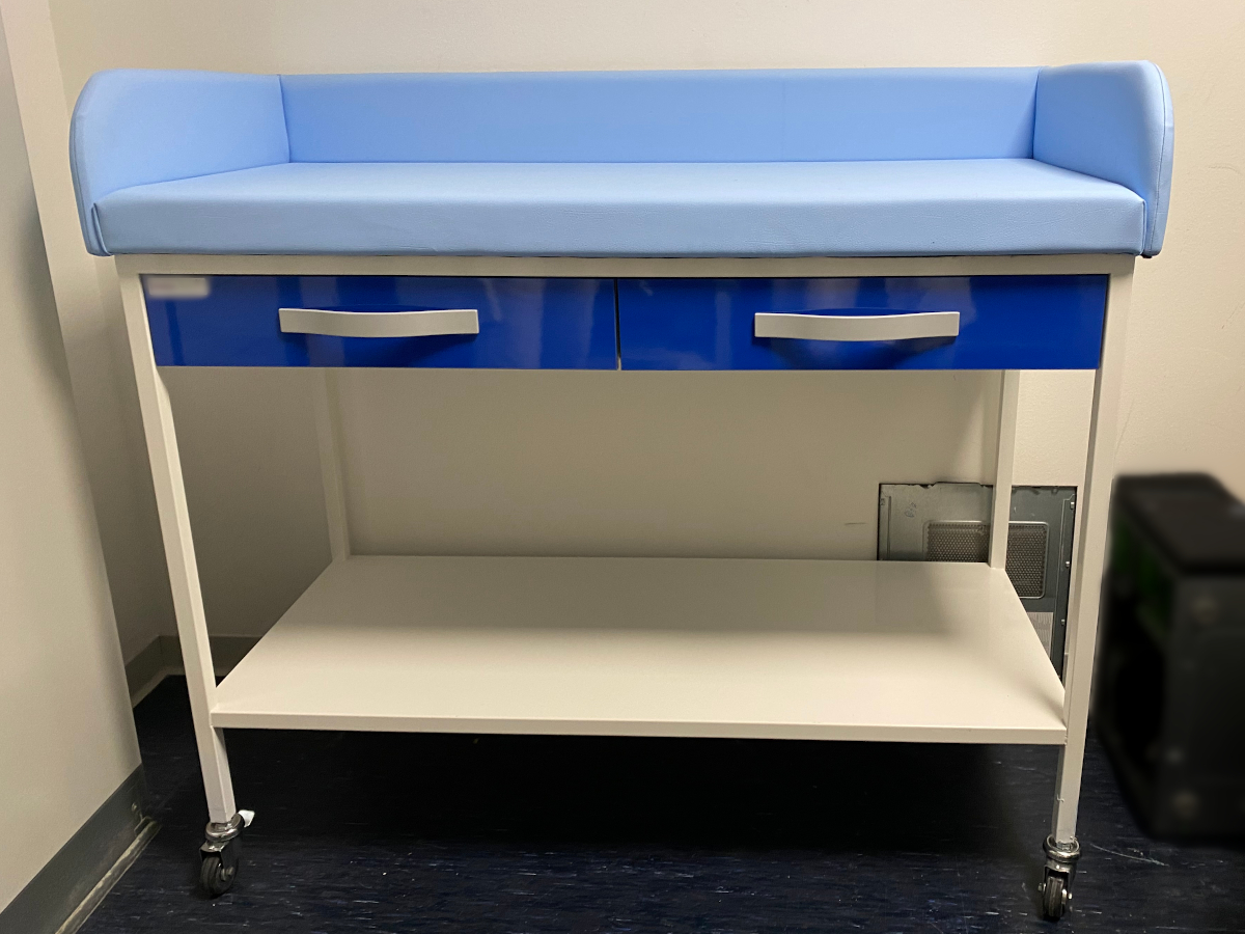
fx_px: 935
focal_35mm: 26
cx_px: 622
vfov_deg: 53.1
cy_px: 467
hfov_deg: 67.3
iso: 125
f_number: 1.8
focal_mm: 4.25
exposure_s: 1/50
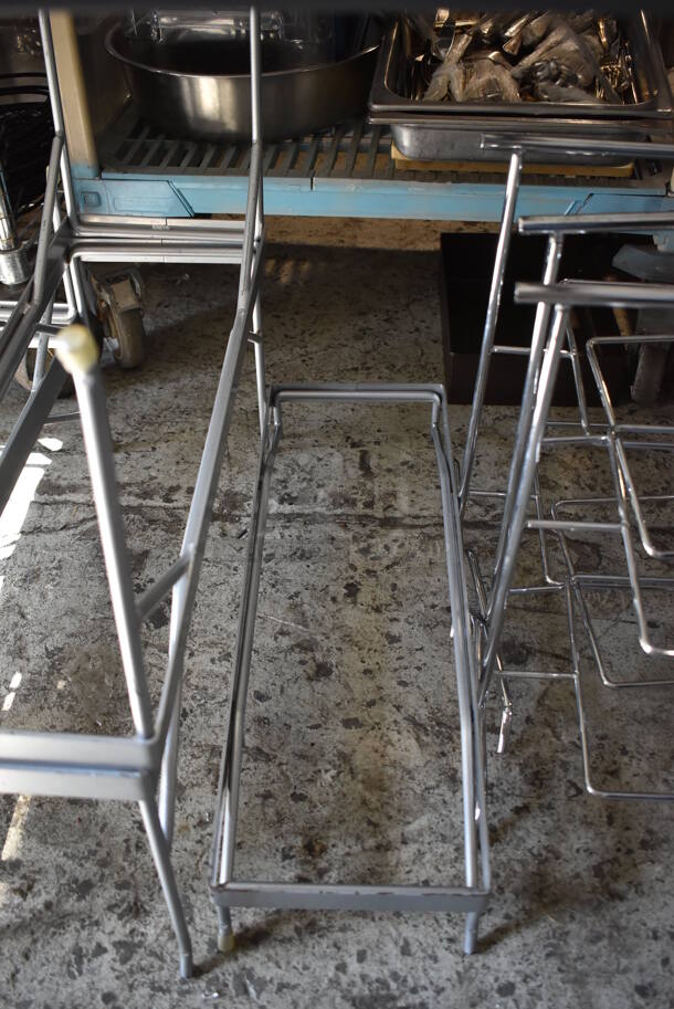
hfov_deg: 38.4
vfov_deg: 55.1
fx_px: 967
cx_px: 337
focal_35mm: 34
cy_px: 504
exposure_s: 1/125
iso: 900
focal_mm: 23
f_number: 3.8
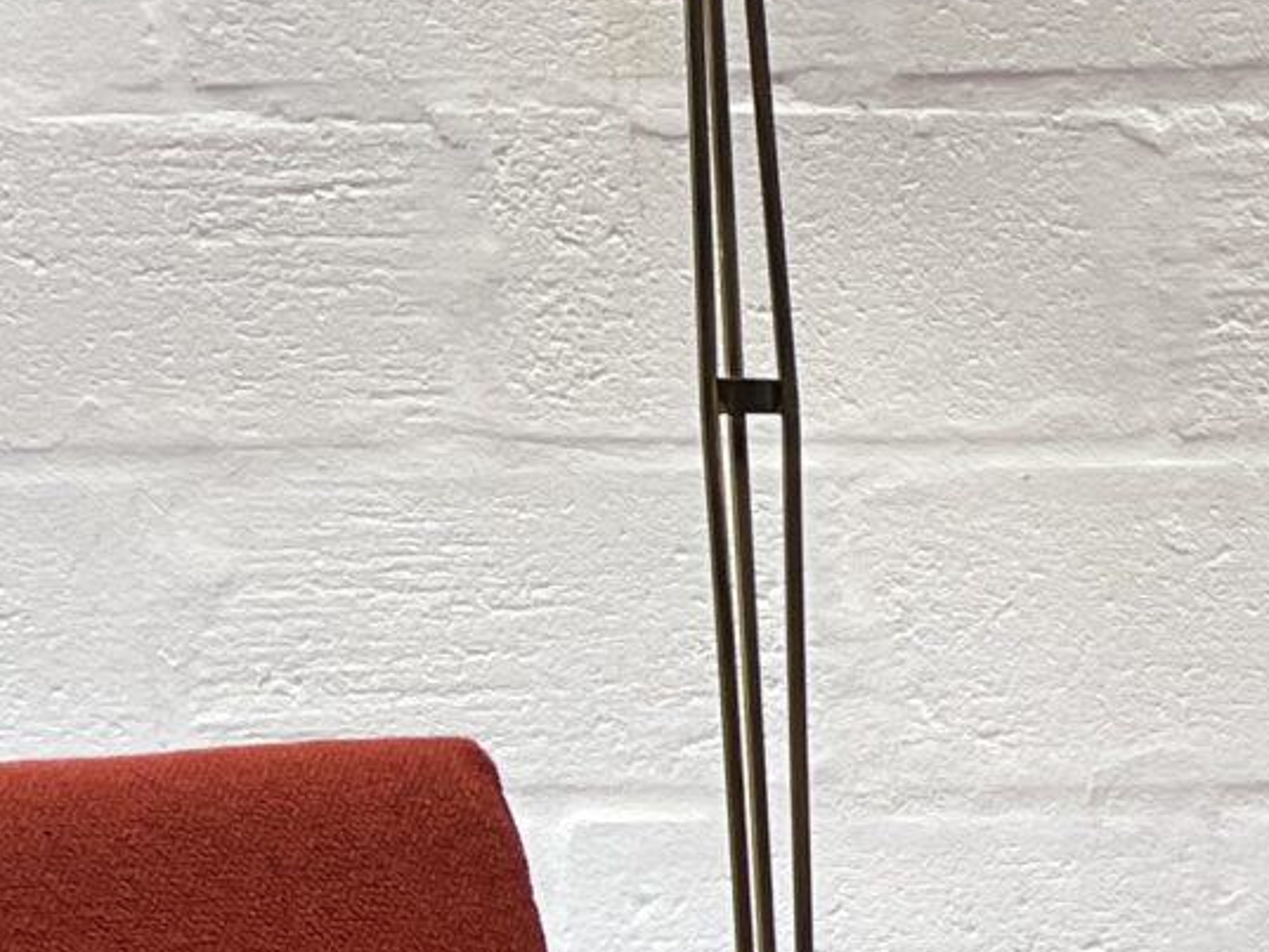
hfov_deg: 13.1
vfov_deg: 11.8
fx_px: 4547
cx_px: 2760
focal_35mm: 124
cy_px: 1025
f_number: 1.5
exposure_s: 1/121
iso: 50
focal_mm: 5.7
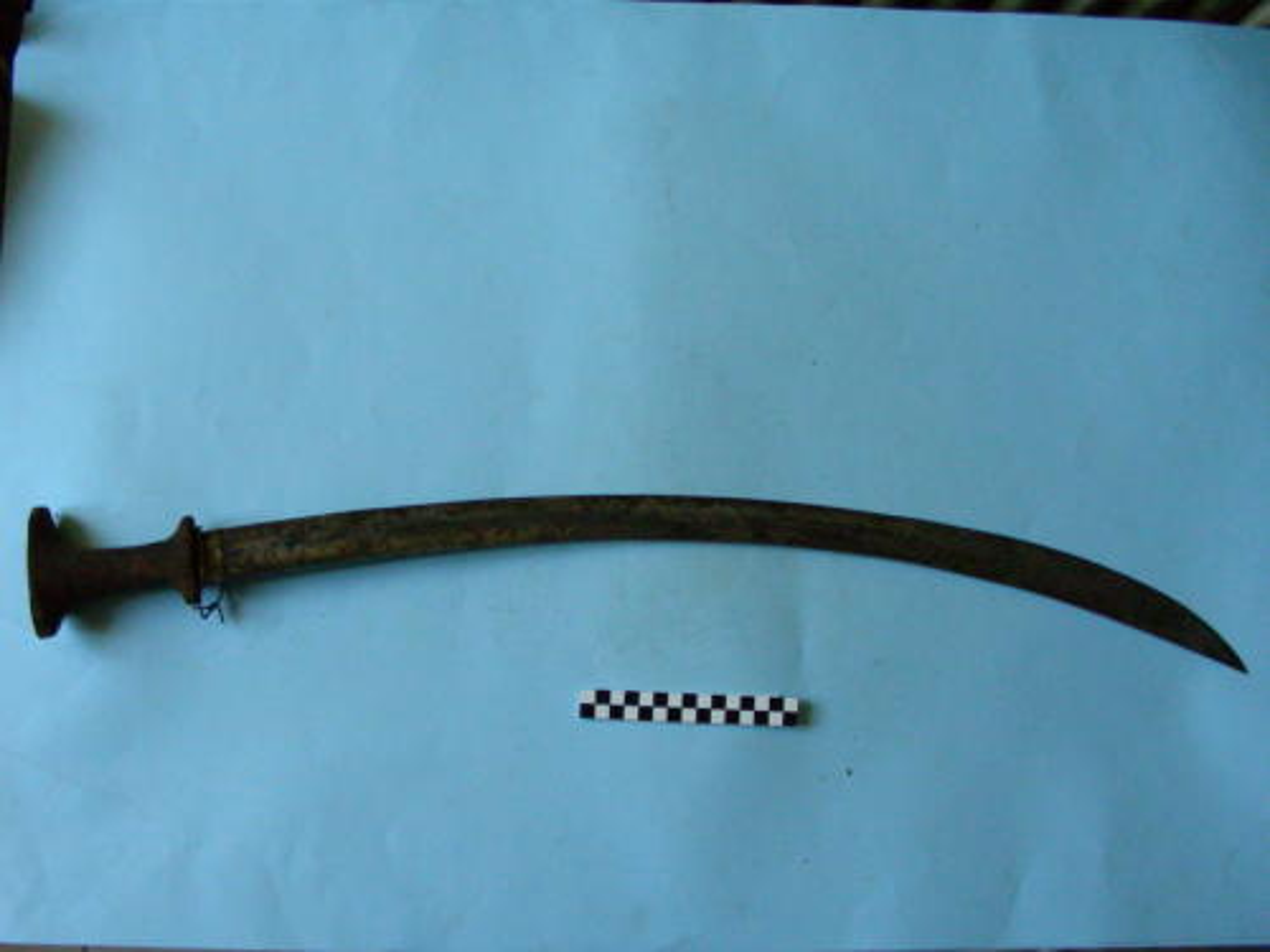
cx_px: 635
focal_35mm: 38
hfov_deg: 49.0
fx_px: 1394
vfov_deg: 37.7
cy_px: 476
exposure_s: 1/63.2
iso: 400
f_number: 3.5
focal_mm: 6.3
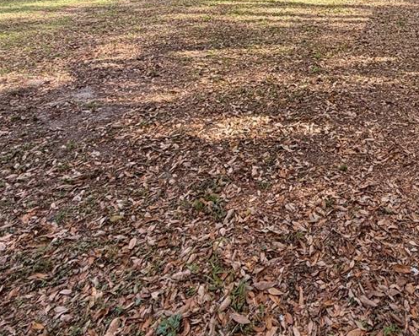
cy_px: -3
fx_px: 409
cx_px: 349
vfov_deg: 39.1
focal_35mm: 33
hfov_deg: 50.1
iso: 40
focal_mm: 2.22
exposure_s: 1/178
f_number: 2.2
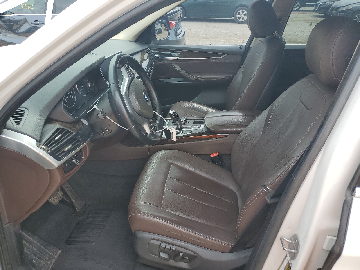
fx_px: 270
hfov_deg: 67.3
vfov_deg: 53.1
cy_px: 135
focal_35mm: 26
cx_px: 180
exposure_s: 1/769
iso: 50
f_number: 1.5
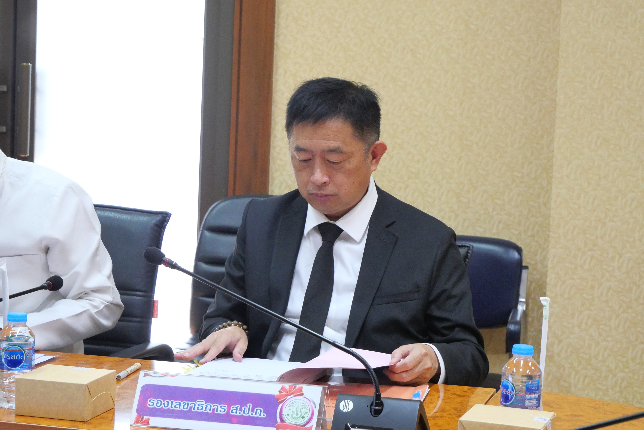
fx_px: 1557
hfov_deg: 23.4
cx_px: 322
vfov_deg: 15.7
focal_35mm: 87
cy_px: 215
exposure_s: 1/40
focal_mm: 42
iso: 3200
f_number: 5.5
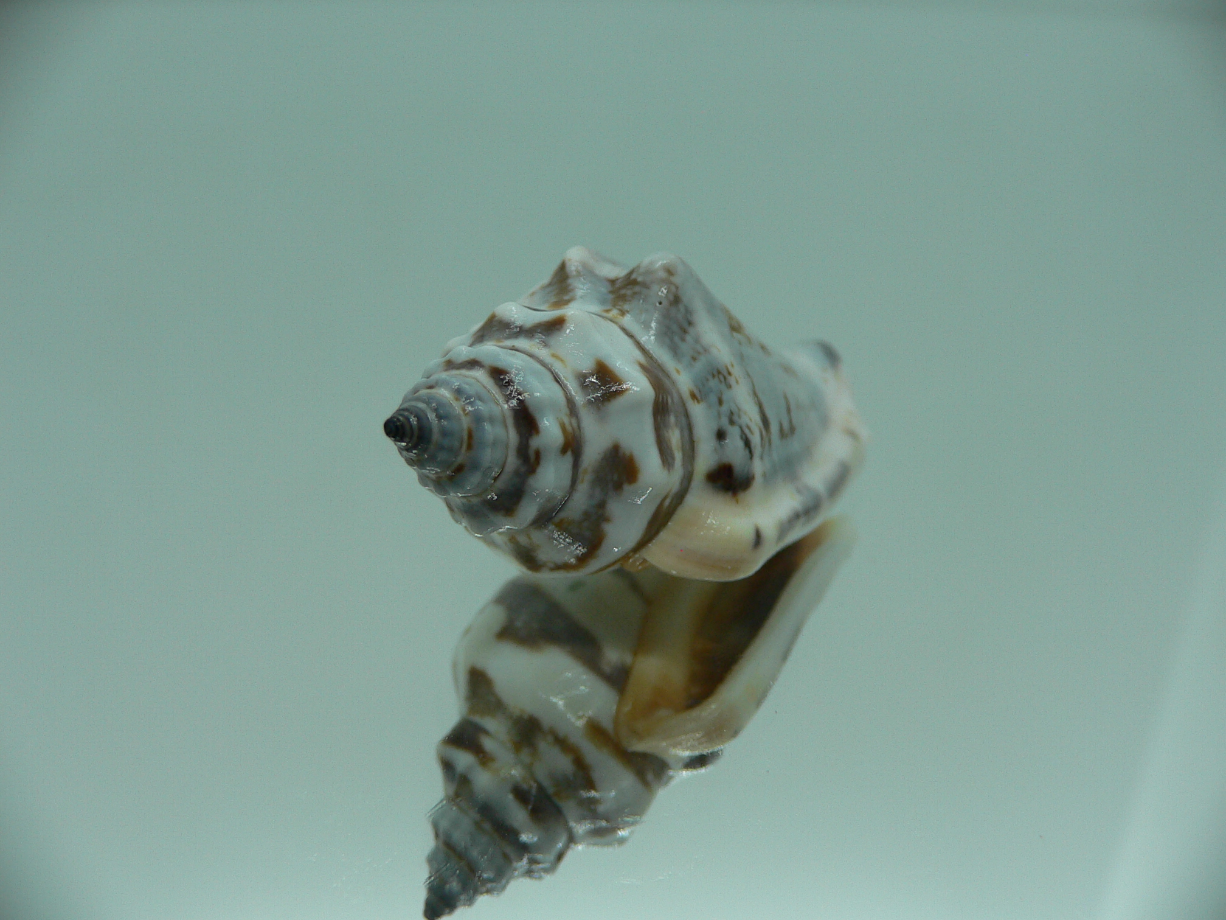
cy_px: 460
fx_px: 1240
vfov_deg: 40.7
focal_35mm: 35
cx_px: 613
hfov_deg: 52.6
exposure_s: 1/80
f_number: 2.8
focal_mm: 4.6
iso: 80
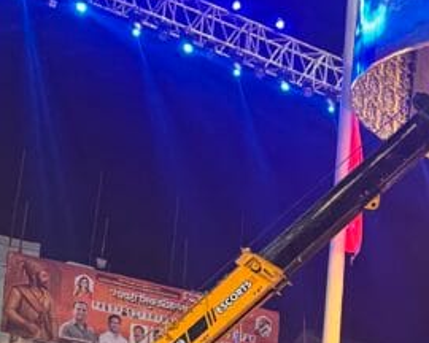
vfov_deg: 14.3
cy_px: 426
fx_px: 1320
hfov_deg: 17.7
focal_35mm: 104
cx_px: 485
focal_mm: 6.76
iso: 640
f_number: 1.78
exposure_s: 1/49
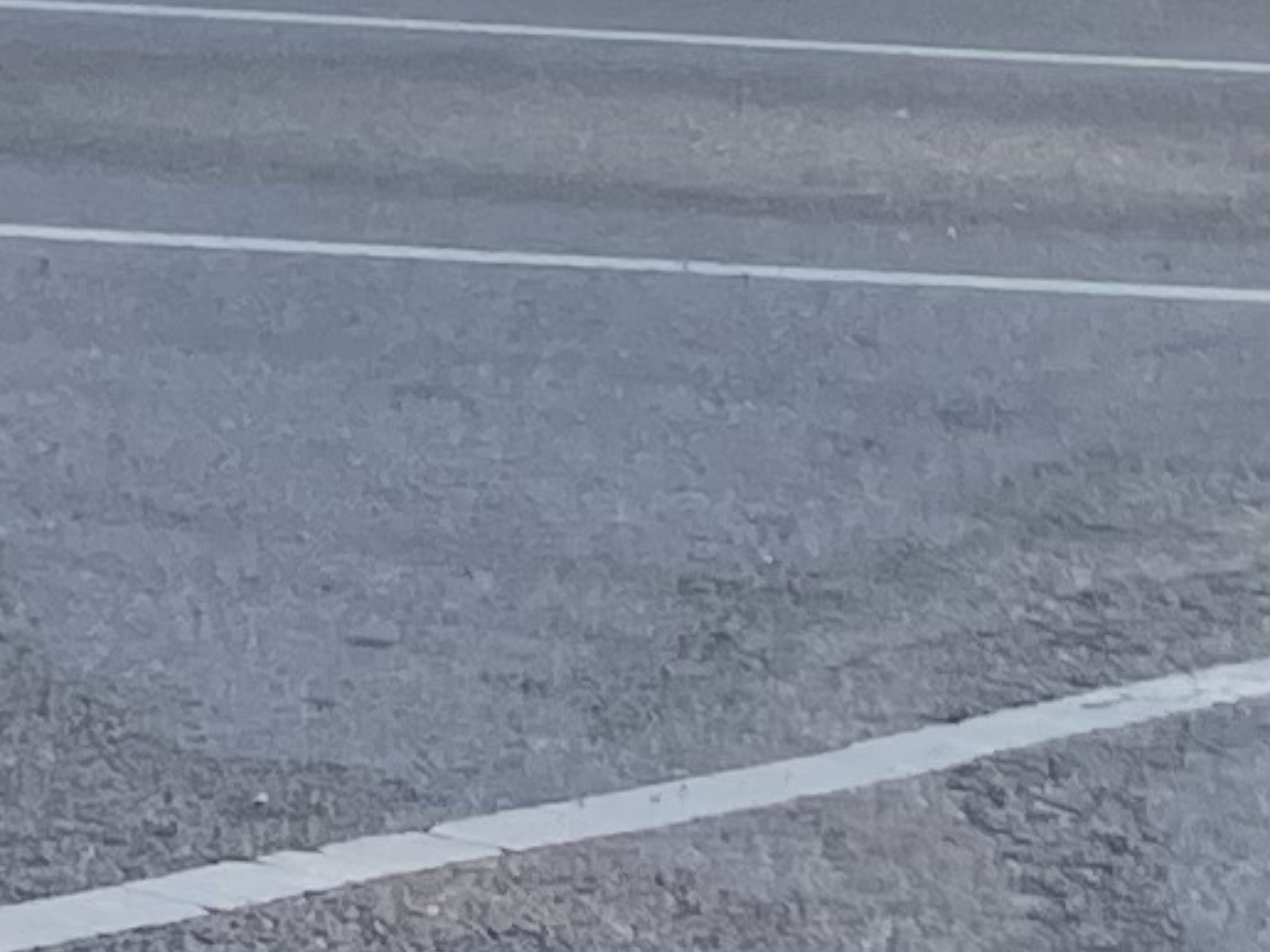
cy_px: -1673
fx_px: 7448
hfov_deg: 7.3
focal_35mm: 203
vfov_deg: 6.8
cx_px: -3643
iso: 32
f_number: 1.6
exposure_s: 1/1182
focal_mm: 4.2
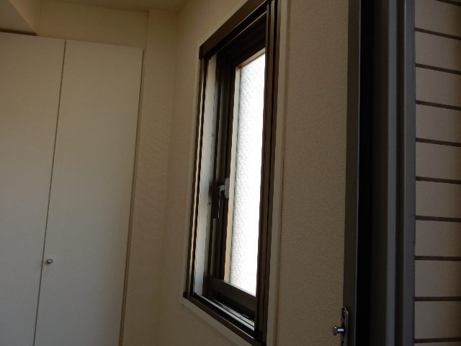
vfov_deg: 54.9
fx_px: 333
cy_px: 173
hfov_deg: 69.4
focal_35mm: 25
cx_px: 230
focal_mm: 4.5
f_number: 3.7
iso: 125
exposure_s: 1/125
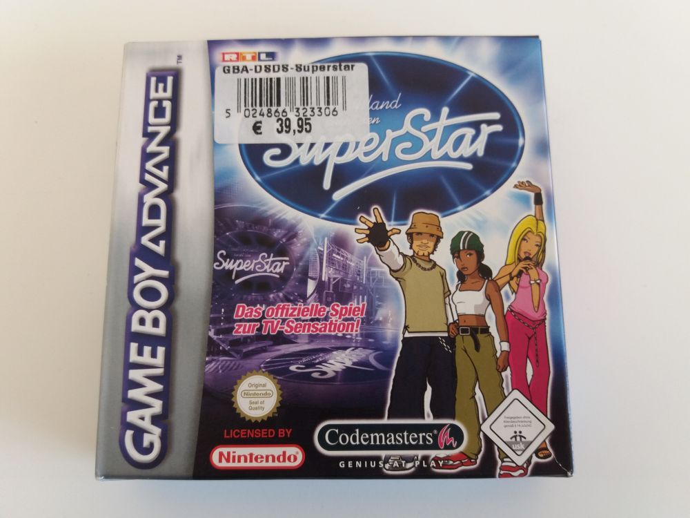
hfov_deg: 63.4
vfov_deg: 49.7
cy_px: 259
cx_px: 345
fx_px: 558
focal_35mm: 28
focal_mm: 3.7
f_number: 1.9
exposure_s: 1/30
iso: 80
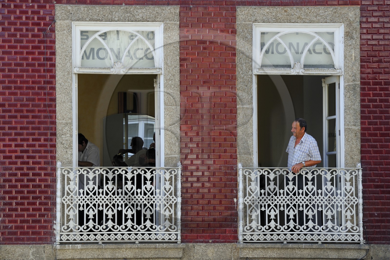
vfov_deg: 7.6
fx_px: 1949
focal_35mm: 180
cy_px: 130
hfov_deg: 11.4
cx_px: 195
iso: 200
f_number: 6.3
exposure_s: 1/200
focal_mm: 180
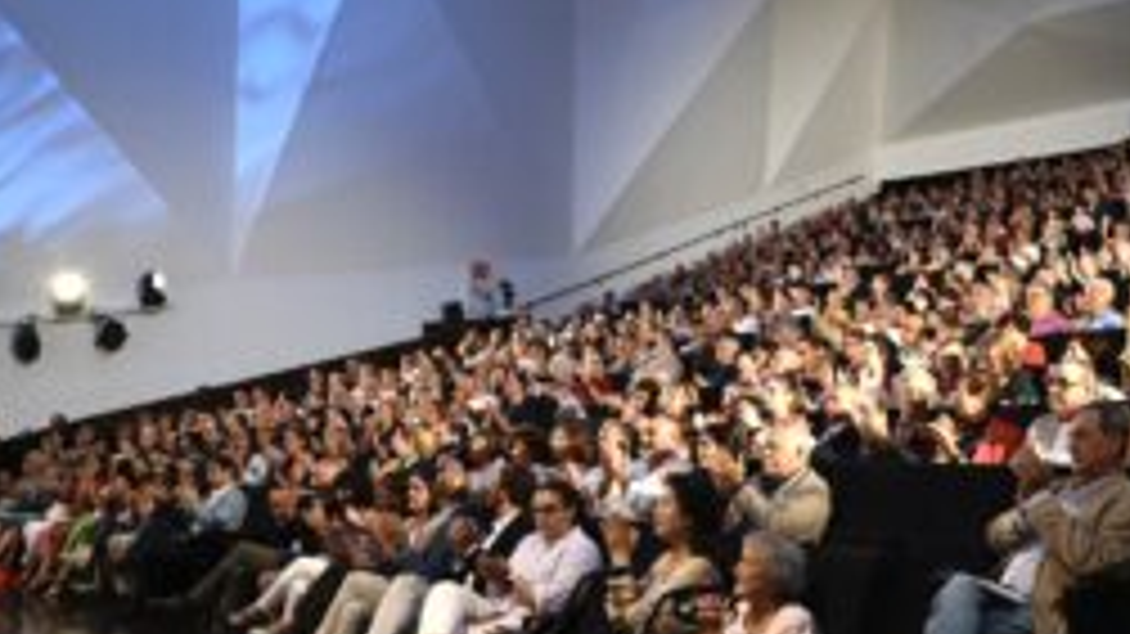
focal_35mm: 35
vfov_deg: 33.5
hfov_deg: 55.5
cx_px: 752
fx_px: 1048
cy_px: 400
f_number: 4
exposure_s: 1/250
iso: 3200
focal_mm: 20
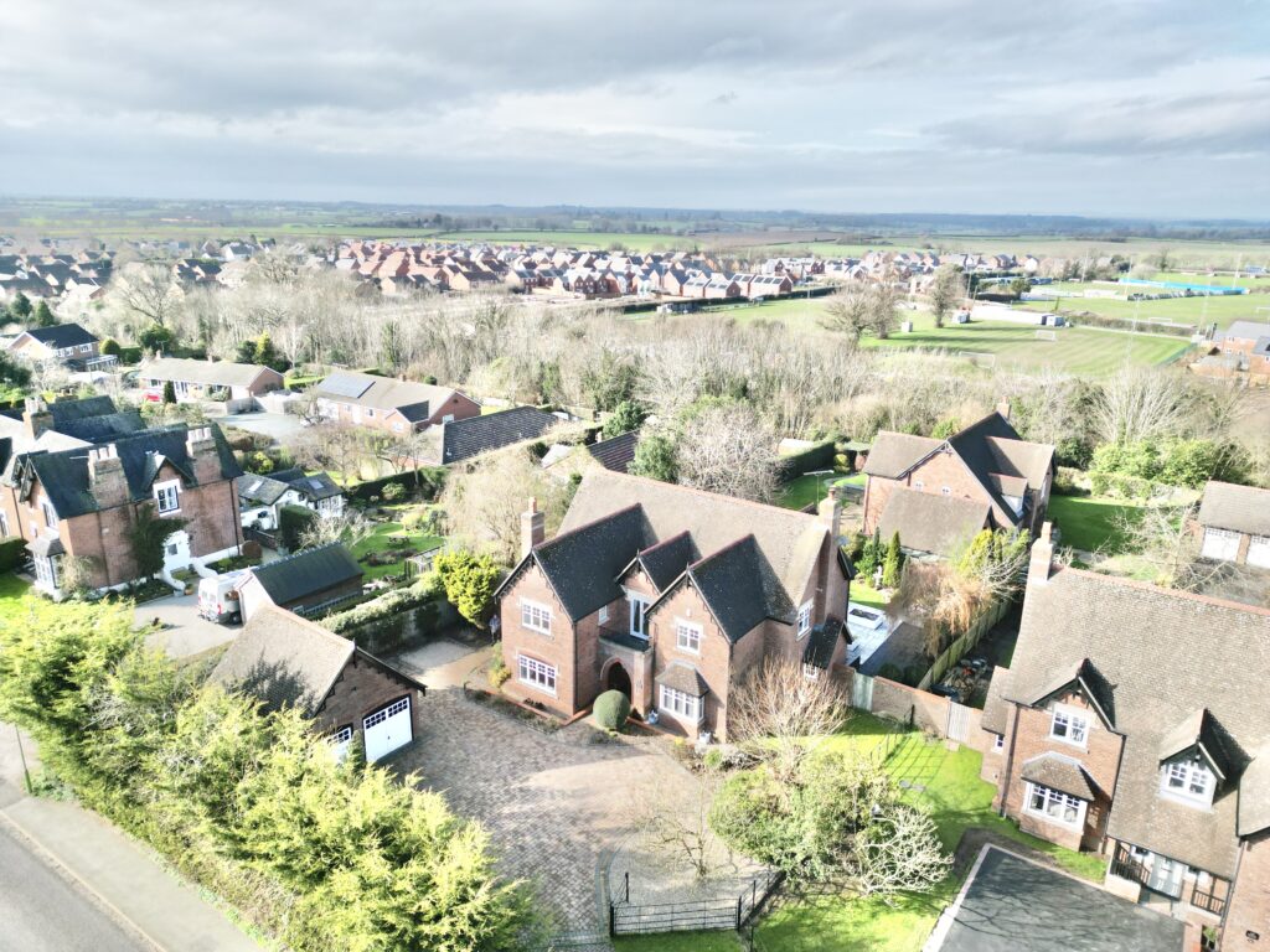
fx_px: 881
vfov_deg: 56.8
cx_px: 635
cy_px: 476
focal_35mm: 24
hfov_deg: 71.6
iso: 150
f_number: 1.7
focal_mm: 6.72
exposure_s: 1/2000
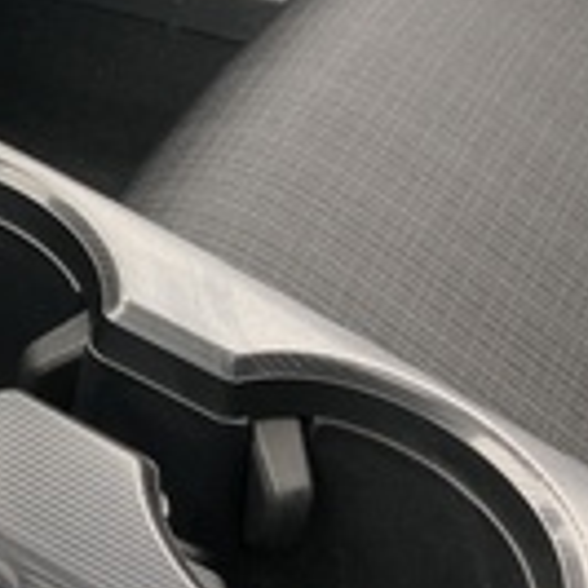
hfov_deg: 20.2
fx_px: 1499
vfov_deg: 22.0
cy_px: 431
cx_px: -186
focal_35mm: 78
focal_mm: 3.99
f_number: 1.8
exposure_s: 1/121
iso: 50
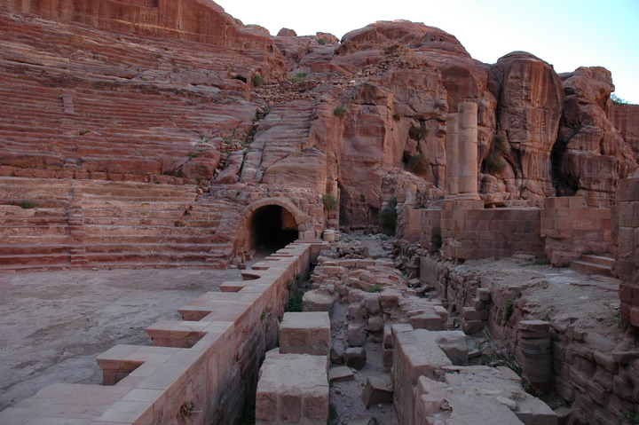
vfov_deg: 47.9
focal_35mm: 27
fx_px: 479
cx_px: 320
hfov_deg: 67.4
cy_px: 212
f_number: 5.6
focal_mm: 18
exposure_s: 1/125
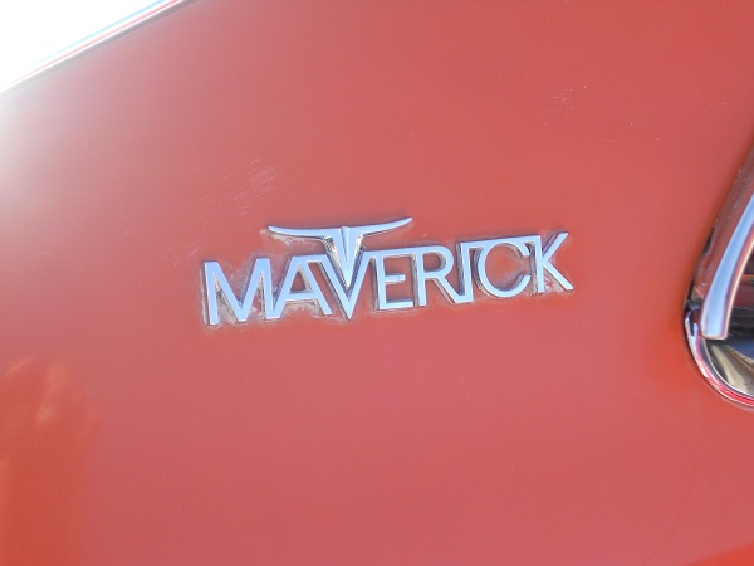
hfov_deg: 29.4
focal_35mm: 66
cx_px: 377
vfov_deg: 22.3
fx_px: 1438
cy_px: 283
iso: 80
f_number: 5.3
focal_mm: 11.6
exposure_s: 1/80
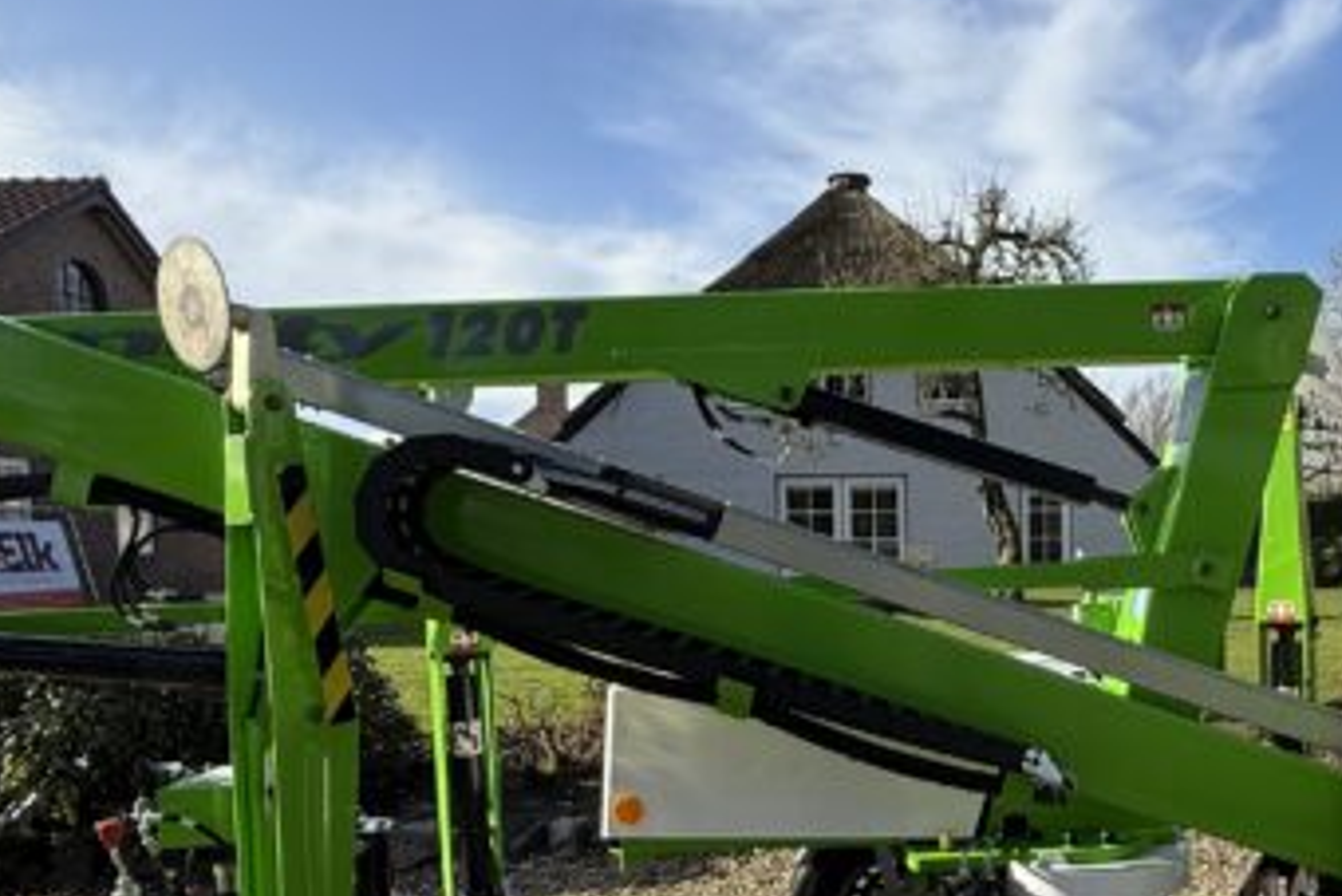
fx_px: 1119
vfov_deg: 43.1
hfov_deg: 60.2
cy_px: 594
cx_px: 912
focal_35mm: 30
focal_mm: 2.22
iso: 64
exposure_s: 1/985
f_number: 2.2
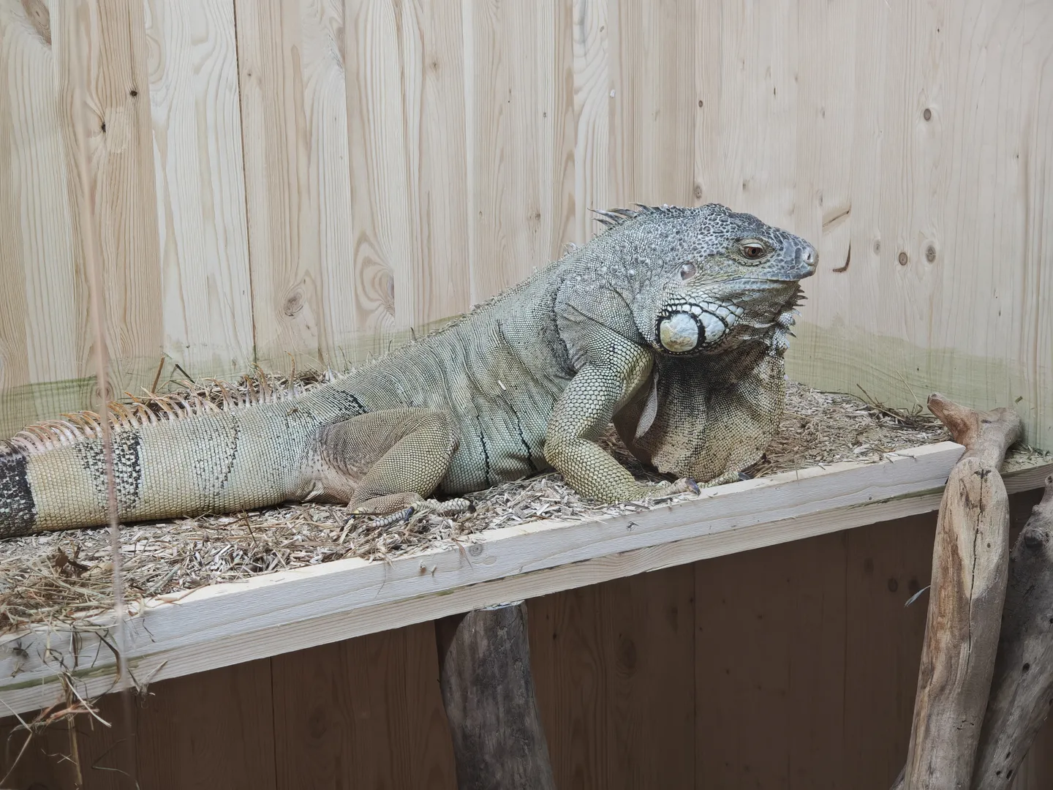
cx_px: 526
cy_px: 395
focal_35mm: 60
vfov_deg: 24.4
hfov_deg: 32.2
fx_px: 1825
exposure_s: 1/100
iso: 640
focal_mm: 9
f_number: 2
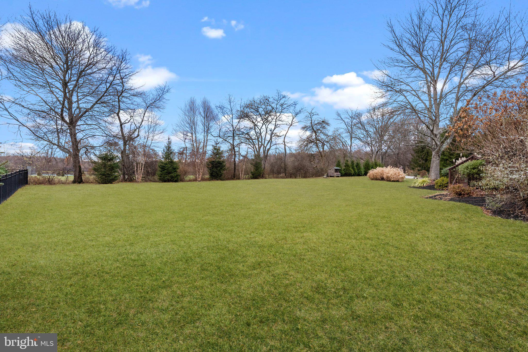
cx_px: 264
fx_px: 235
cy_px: 176
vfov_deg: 73.8
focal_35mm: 16
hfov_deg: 96.7
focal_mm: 16
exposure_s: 1/200
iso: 1250
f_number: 11
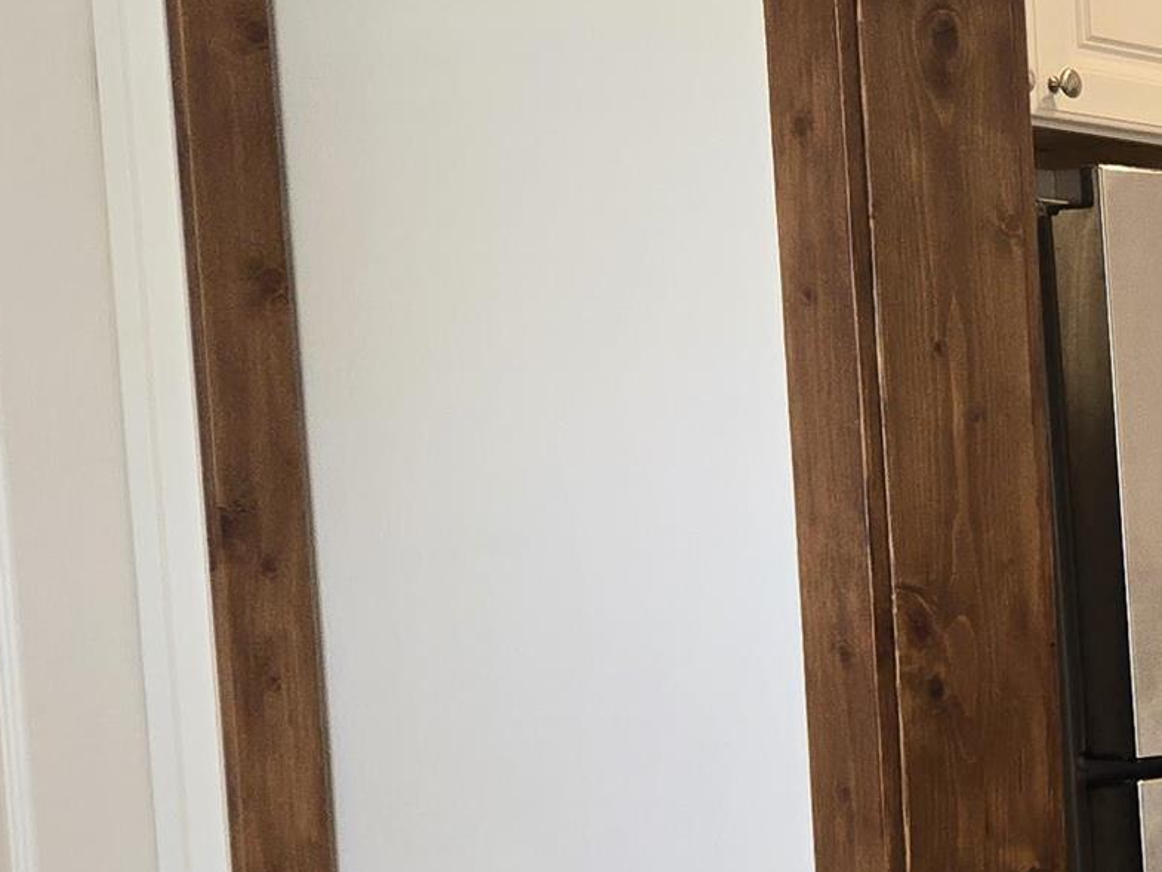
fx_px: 3022
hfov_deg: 18.1
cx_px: 1967
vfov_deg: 16.1
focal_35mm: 90
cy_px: 869
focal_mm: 5.4
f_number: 1.8
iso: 80
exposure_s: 1/60
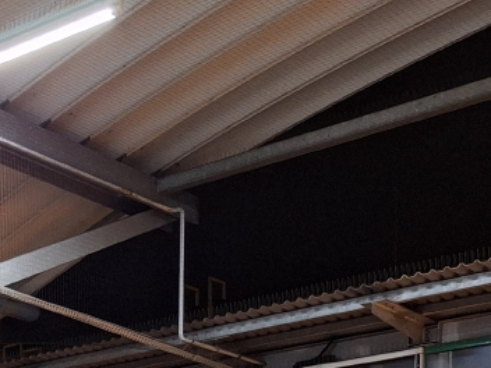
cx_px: -247
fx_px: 1206
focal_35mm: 85
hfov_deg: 19.9
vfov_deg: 15.5
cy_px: 604
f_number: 1.8
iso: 320
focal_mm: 5.54
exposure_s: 1/25
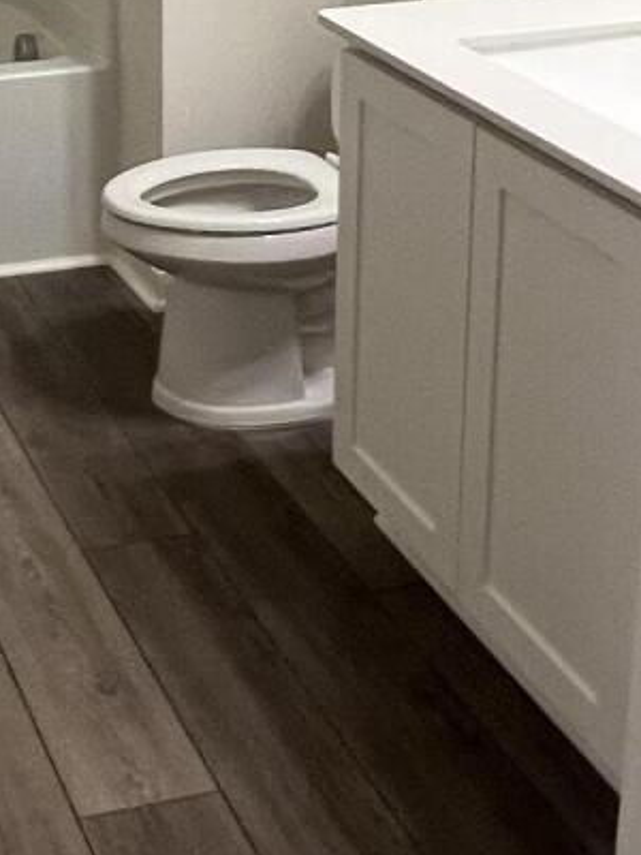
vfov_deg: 27.8
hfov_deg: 21.4
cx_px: -75
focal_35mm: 65
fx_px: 1605
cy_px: -30
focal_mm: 1.57
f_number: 1.8
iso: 200
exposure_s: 1/60
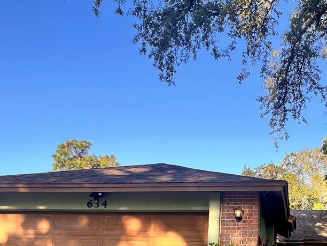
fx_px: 321
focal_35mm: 34
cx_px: 258
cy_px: 241
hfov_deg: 50.9
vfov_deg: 37.7
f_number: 1.8
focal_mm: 1.57
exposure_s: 1/285
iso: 32
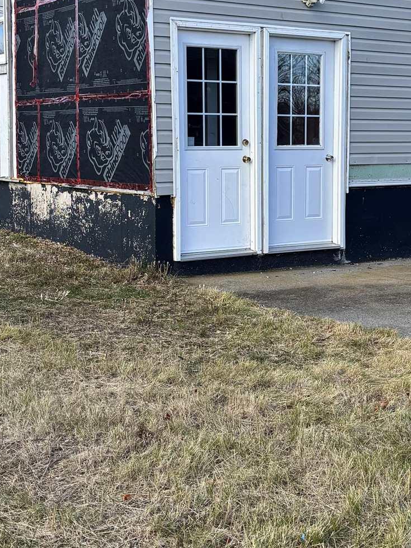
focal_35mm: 61
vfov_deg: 31.5
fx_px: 965
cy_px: 209
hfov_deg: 23.8
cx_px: 295
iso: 50
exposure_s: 1/1279
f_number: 1.6
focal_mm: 5.96
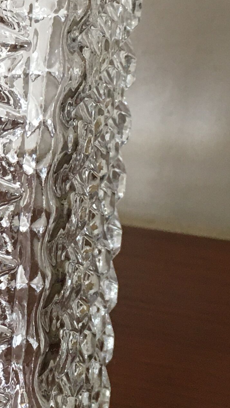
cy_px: 34
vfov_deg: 20.9
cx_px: -110
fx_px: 1084
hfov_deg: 11.6
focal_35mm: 100
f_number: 2.2
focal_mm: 4.15
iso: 64
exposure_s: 1/33
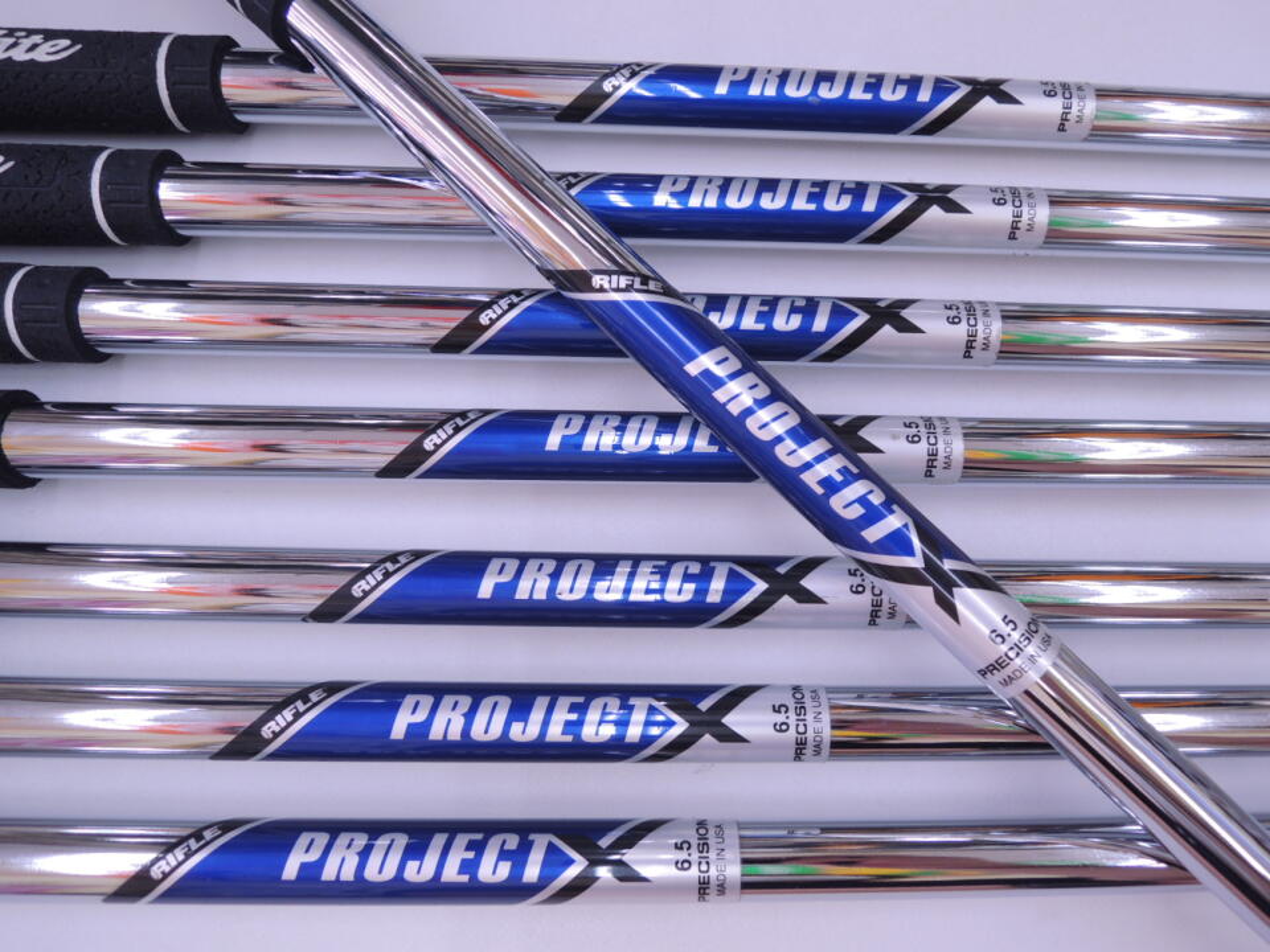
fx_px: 881
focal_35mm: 24
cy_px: 476
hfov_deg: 71.6
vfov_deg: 56.8
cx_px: 635
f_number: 2.8
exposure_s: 1/40
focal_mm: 4.3
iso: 100
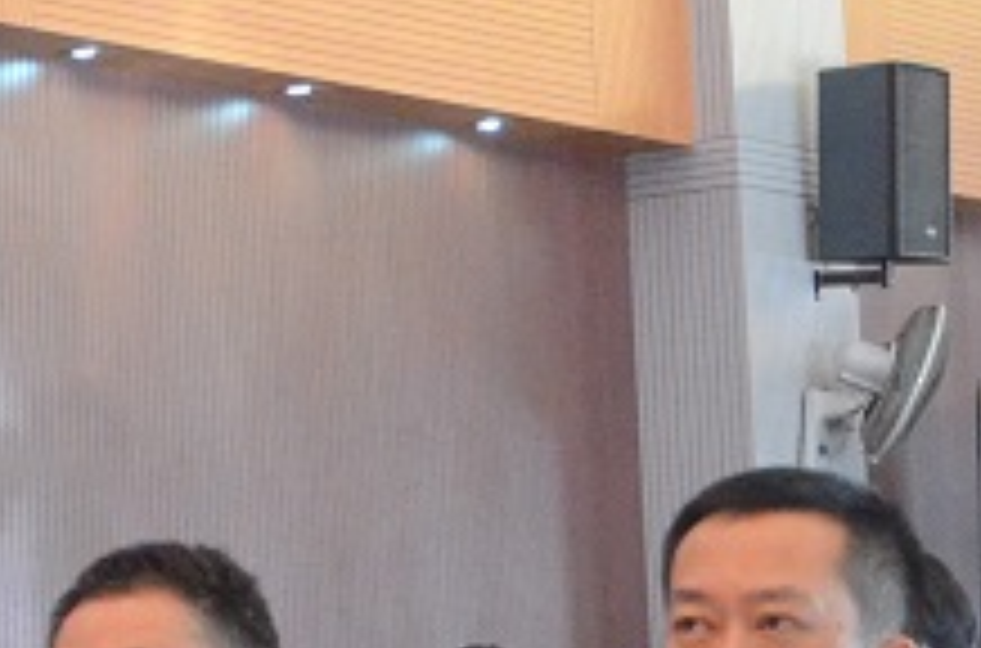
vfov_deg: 7.9
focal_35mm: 172
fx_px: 4682
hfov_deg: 11.9
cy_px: 562
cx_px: 198
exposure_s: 1/60
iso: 5000
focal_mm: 25
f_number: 4
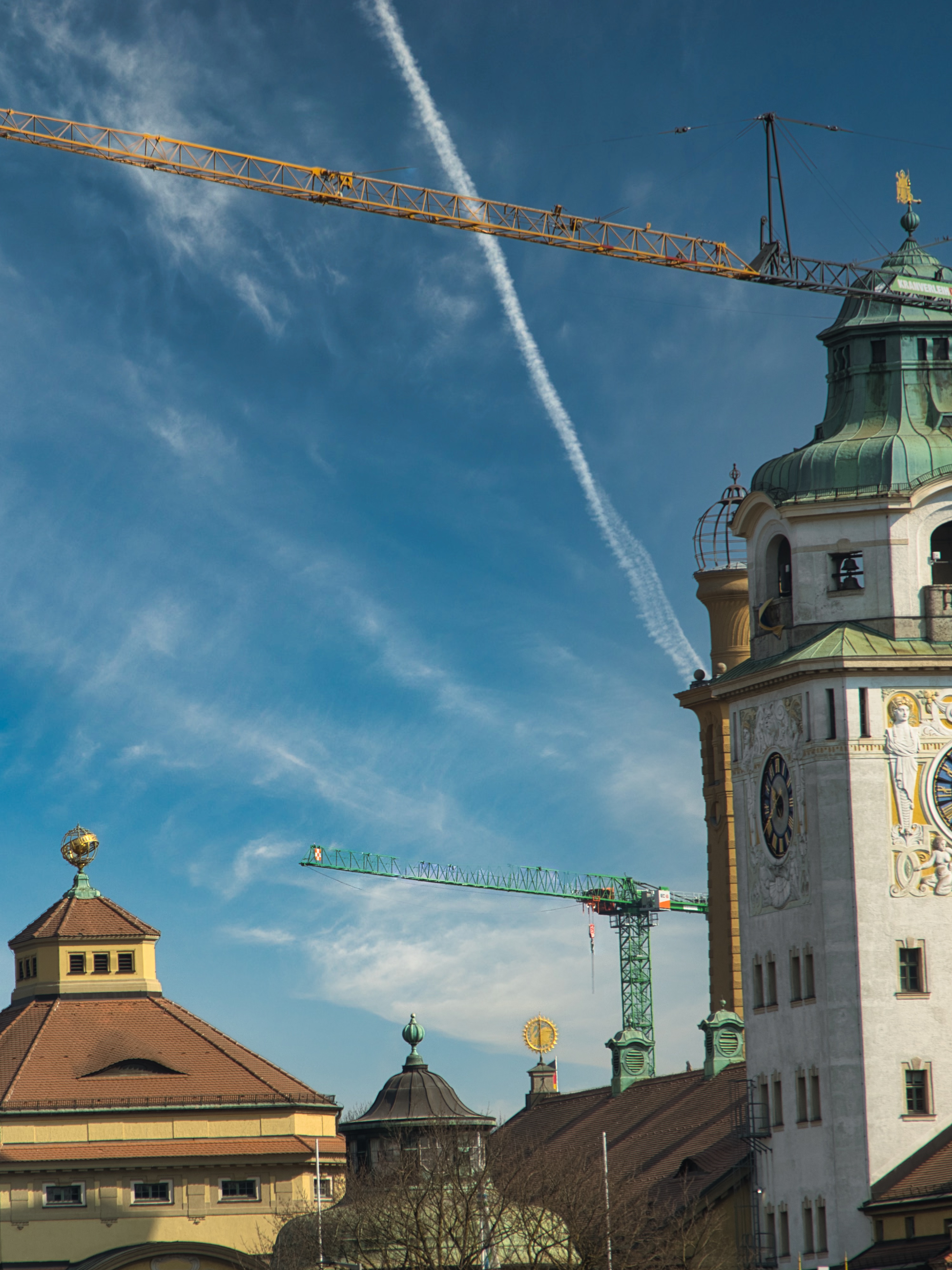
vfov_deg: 6.8
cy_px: 634
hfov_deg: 5.1
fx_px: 10734
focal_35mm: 293
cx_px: 343
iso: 100
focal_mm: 135
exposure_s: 1/250
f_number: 5.6
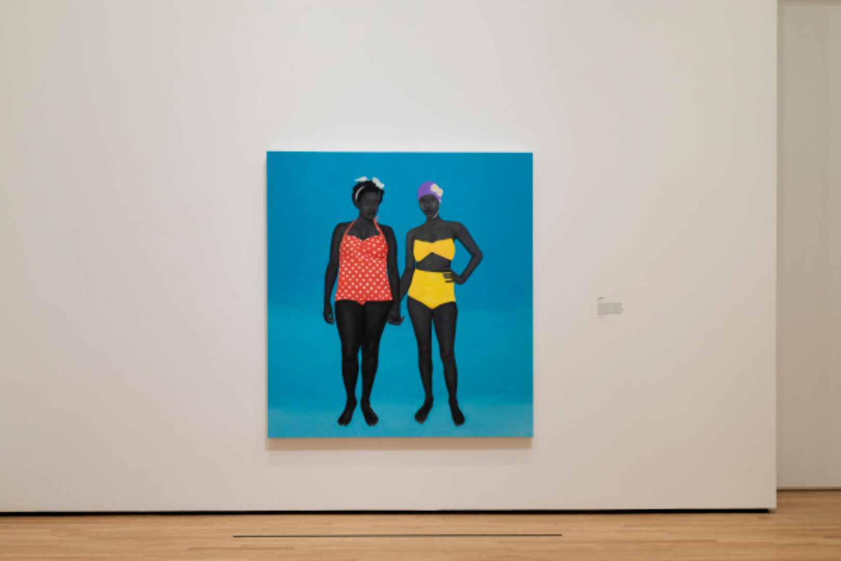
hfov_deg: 48.5
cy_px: 280
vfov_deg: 33.4
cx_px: 420
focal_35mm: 40
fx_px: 934
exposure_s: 1/13
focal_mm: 40
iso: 400
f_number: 8
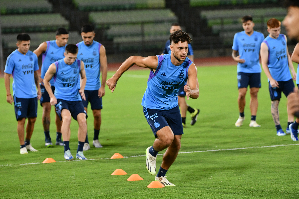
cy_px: 100
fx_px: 1520
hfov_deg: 11.2
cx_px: 150
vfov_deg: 7.5
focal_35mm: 183
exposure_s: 1/640
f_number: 2.8
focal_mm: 122
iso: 1600
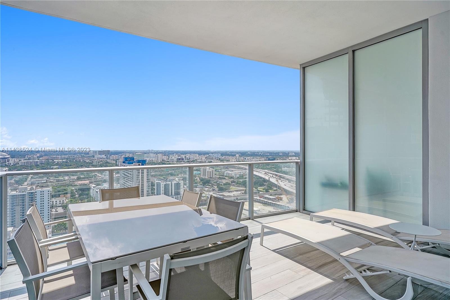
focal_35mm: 20
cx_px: 225
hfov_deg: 84.0
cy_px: 150
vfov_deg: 61.9
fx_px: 250
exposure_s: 1/1600
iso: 320
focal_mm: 20
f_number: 7.1
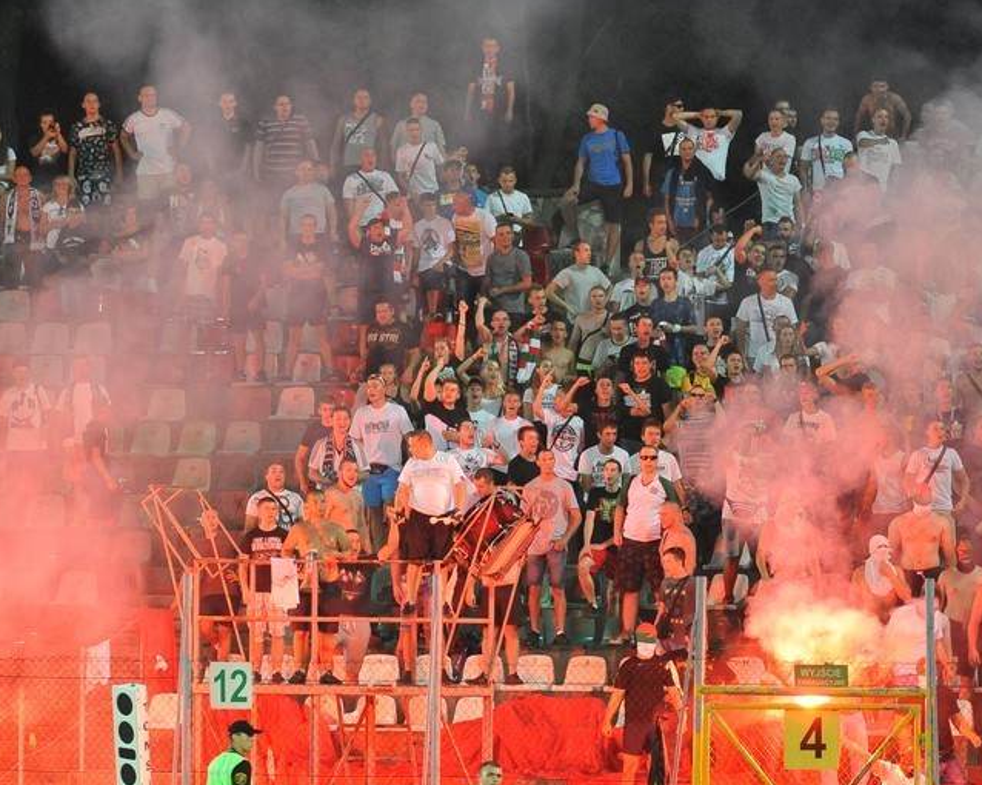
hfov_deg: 5.5
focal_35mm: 353
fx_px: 10256
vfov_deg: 4.4
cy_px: 402
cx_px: 332
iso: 3200
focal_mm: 200
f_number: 4
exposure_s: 1/320
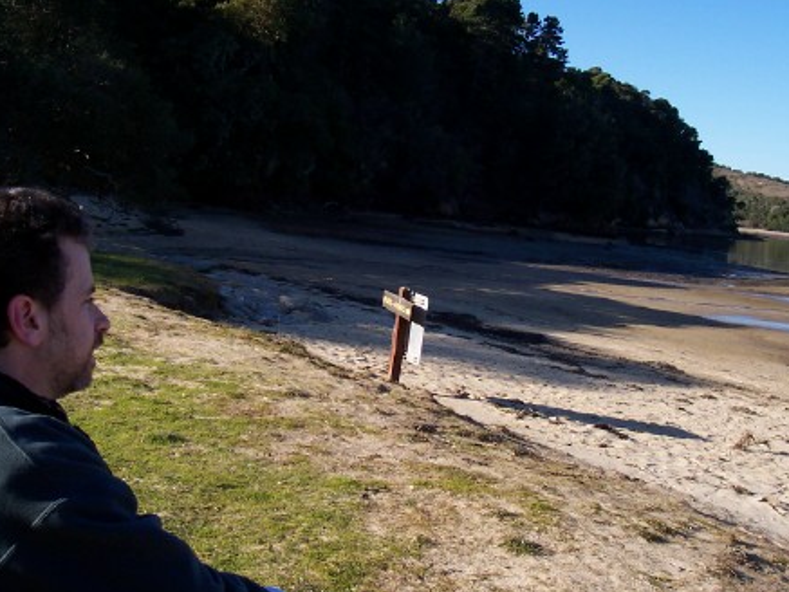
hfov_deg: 43.8
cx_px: 363
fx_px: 980
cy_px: 284
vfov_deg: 33.6
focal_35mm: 43
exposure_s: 1/350
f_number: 5.6
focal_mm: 5.6
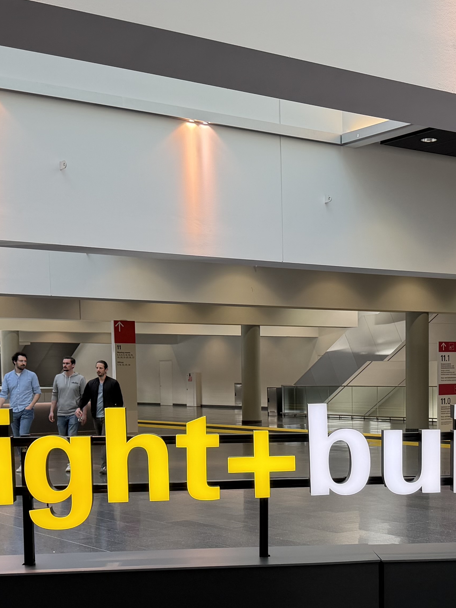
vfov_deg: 31.7
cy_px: 445
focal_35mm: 60
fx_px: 1054
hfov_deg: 24.1
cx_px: 354
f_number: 1.78
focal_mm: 6.76
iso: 80
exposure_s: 1/121
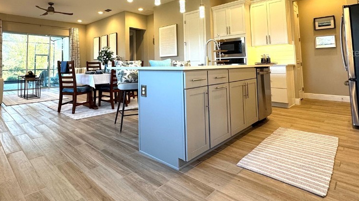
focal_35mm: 21
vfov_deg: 51.5
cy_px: 52
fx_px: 200
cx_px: 145
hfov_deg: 82.9
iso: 250
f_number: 2.2
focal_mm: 2.22
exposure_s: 1/120
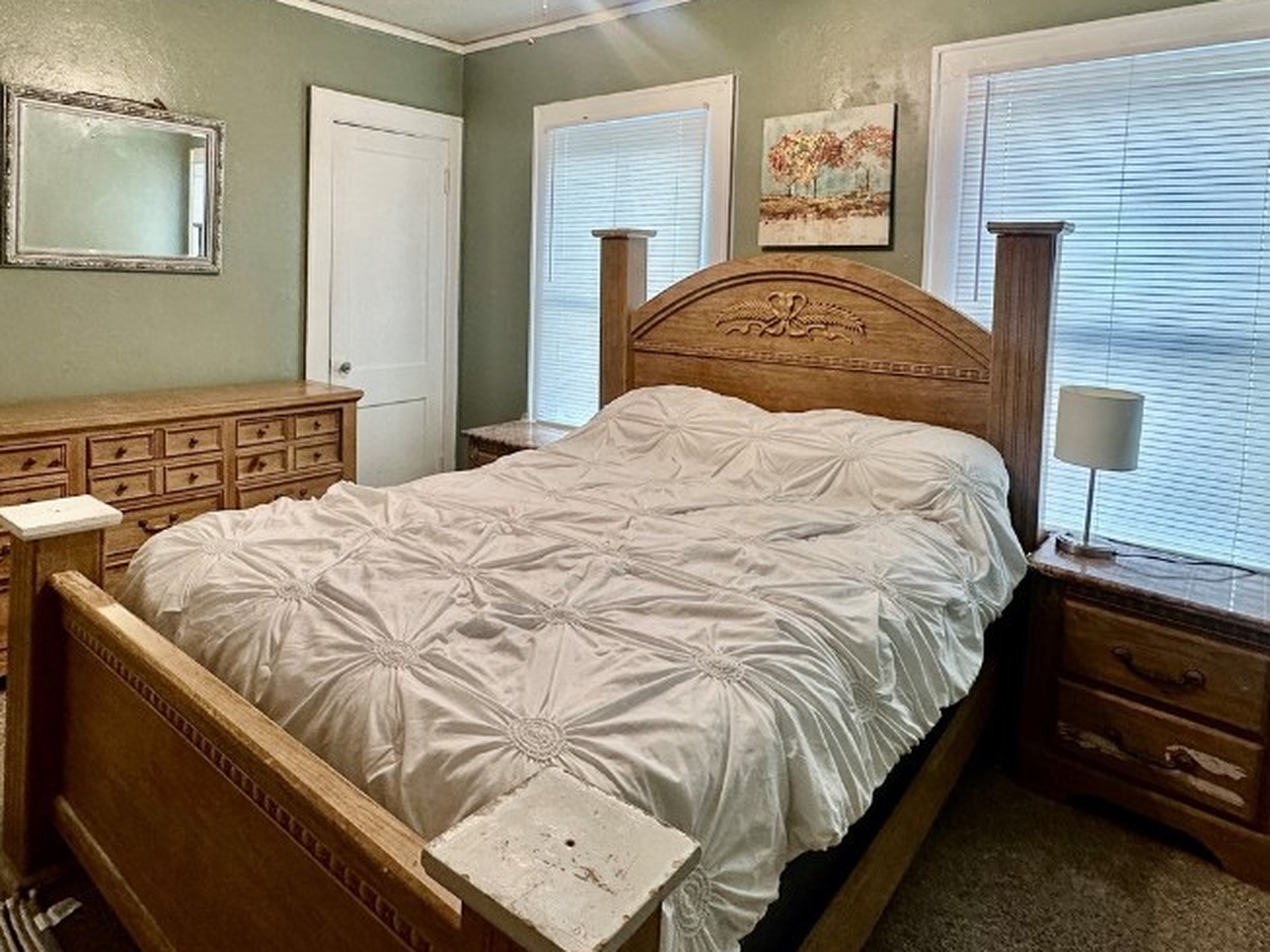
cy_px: 315
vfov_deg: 59.6
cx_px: 559
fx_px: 807
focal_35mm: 22
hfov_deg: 76.1
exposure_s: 1/120
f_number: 2.2
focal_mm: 2.22
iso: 200
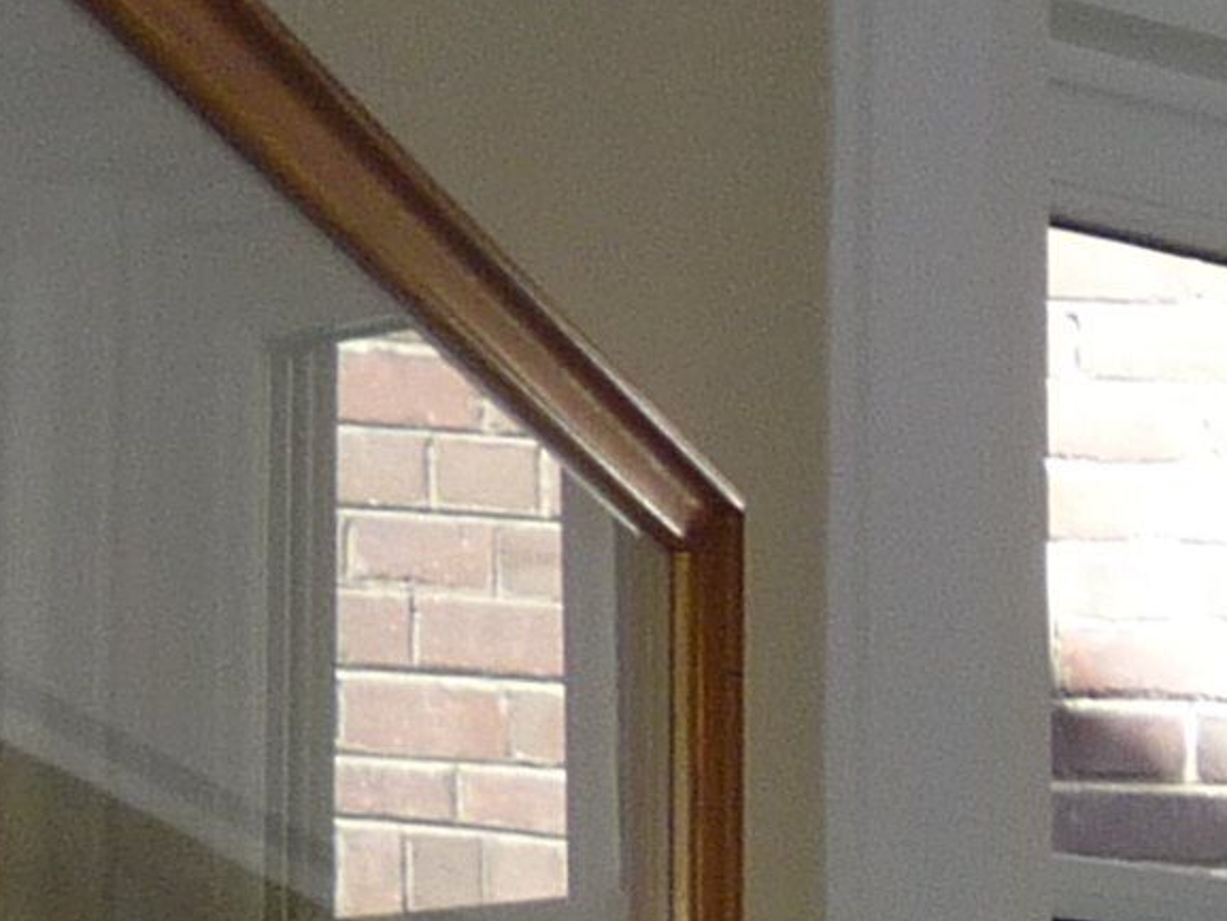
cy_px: 1593
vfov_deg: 9.0
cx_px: 3273
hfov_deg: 10.2
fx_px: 5602
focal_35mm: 158
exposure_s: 1/80
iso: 100
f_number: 2.8
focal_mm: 4.4
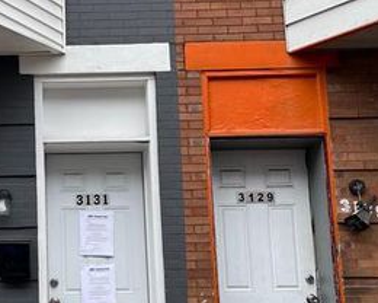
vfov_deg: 23.5
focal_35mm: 65
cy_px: 173
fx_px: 727
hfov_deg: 27.9
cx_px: 28
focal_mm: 5.1
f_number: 1.6
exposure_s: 1/827
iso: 50
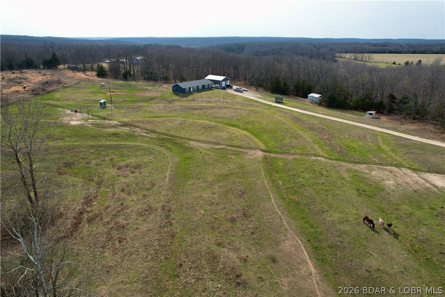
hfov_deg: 78.6
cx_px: 222
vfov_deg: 57.2
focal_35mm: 22
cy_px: 148
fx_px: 272
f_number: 2.8
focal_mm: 8.38
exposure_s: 1/1250
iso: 110
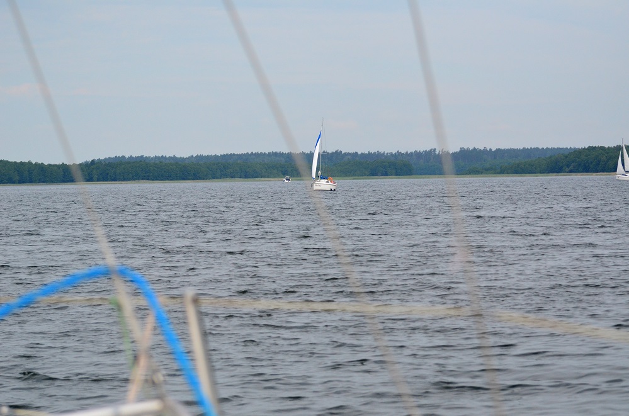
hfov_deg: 19.5
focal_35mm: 105
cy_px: 208
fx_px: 1830
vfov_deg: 13.0
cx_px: 314
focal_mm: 70
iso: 1000
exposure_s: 1/8000
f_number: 4.5
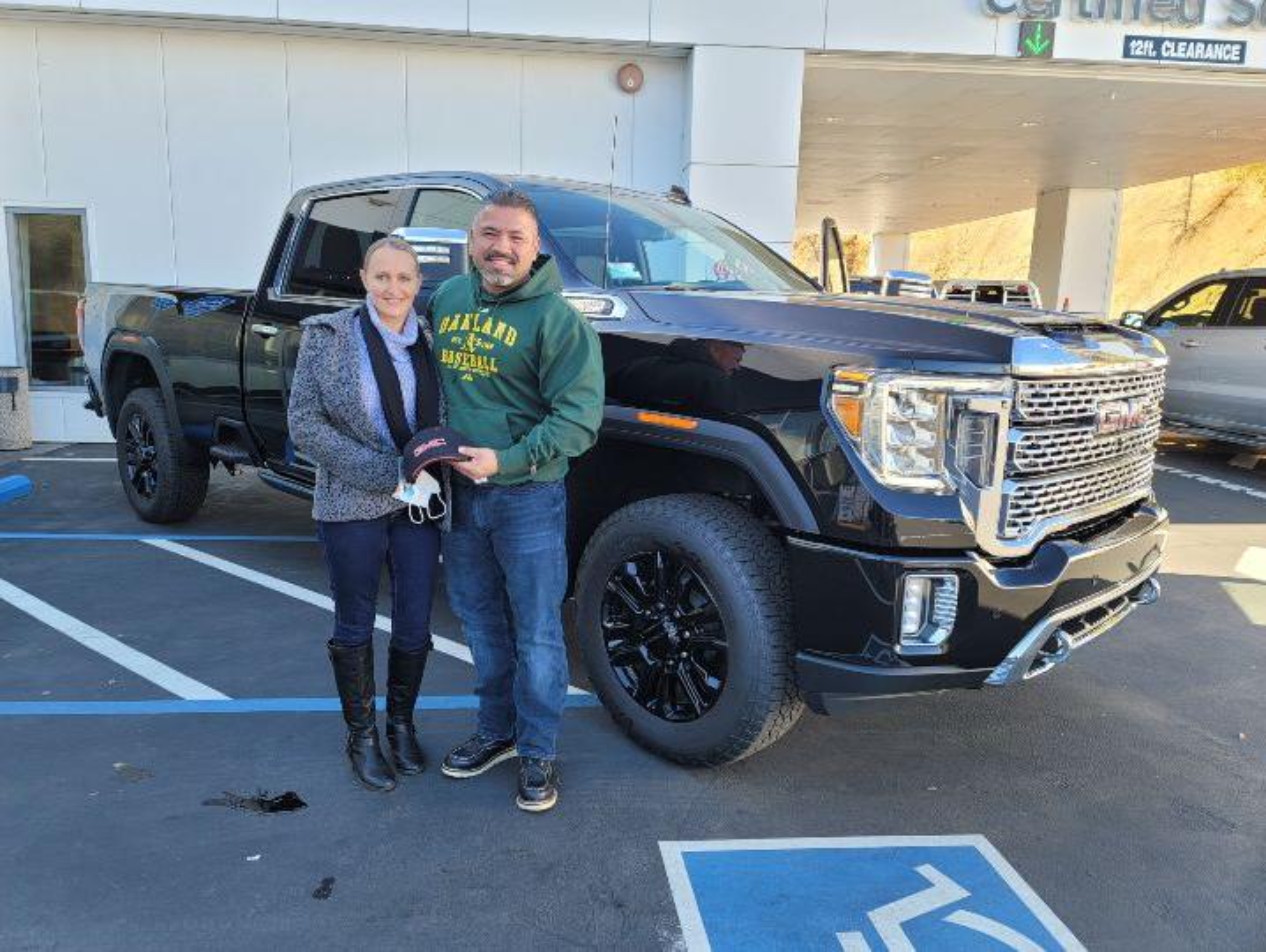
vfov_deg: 55.0
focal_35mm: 25
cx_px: 633
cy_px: 476
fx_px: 915
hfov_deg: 69.3
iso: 25
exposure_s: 1/119
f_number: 1.8
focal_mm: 7
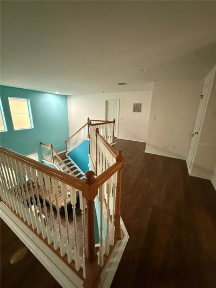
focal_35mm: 14
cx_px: 108
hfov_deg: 85.7
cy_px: 144
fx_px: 116
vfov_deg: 102.1
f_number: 2.2
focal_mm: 2.22
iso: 800
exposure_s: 1/60
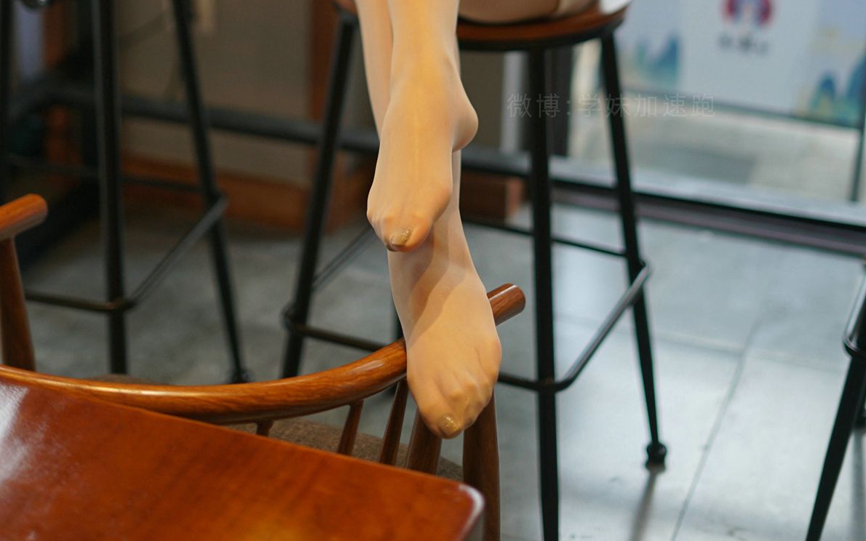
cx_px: 436
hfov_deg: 26.8
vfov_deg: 16.4
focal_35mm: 77
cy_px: -69
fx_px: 1817
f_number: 1.8
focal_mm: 50
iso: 200
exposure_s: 1/400
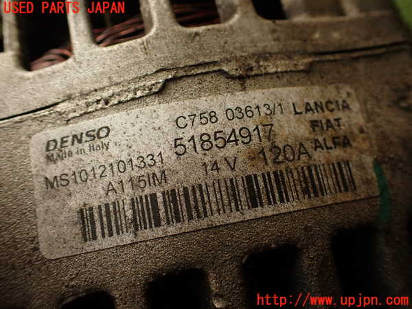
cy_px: 154
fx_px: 381
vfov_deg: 44.2
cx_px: 206
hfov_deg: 56.8
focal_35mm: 32
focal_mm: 5.79
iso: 200
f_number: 2.4
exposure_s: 1/30
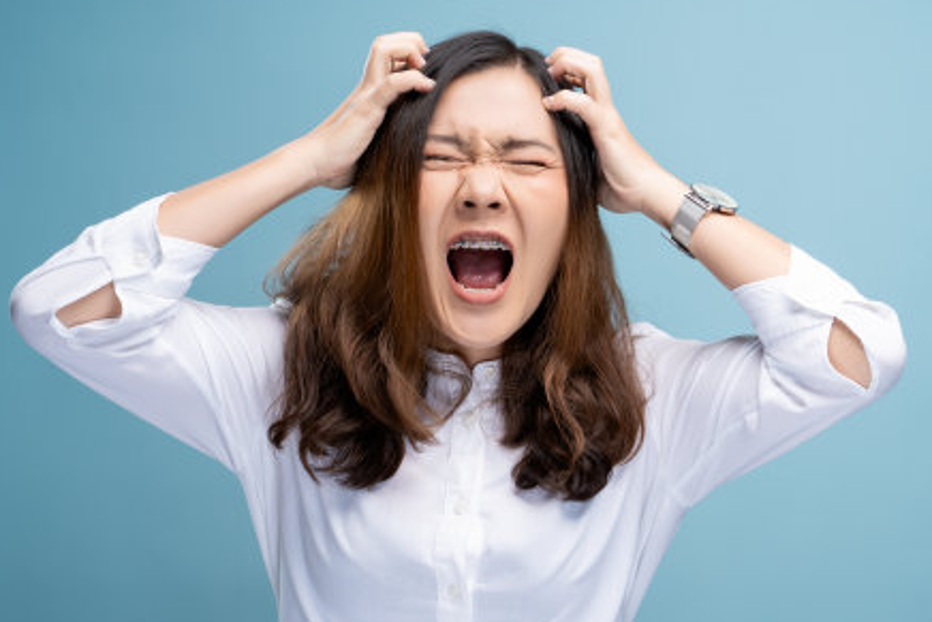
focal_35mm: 73
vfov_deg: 18.6
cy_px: 421
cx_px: 646
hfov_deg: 27.5
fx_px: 1890
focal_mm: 52
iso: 160
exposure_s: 1/160
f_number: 10
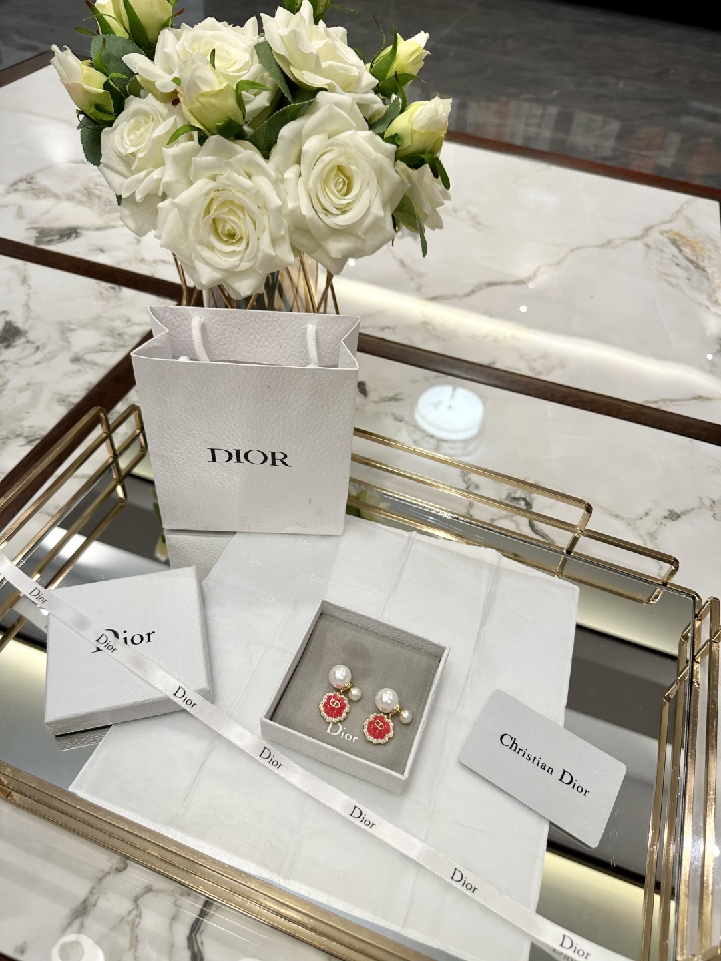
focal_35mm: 24
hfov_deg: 56.8
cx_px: 360
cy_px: 480
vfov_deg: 71.6
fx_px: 667
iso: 100
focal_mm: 6.86
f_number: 1.78
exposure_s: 1/100
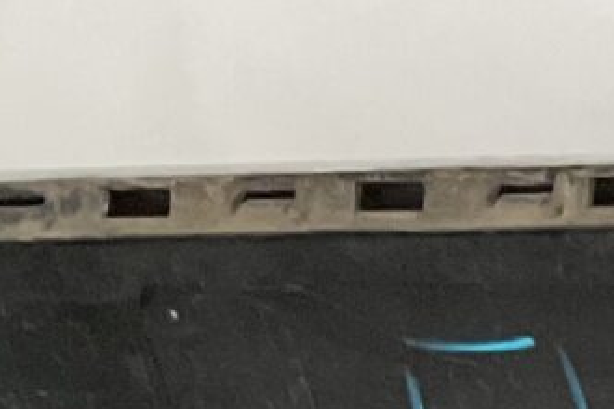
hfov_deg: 7.4
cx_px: 2052
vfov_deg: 5.7
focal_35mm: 234
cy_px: 993
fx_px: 3991
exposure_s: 1/50
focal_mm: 3
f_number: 1.8
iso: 64
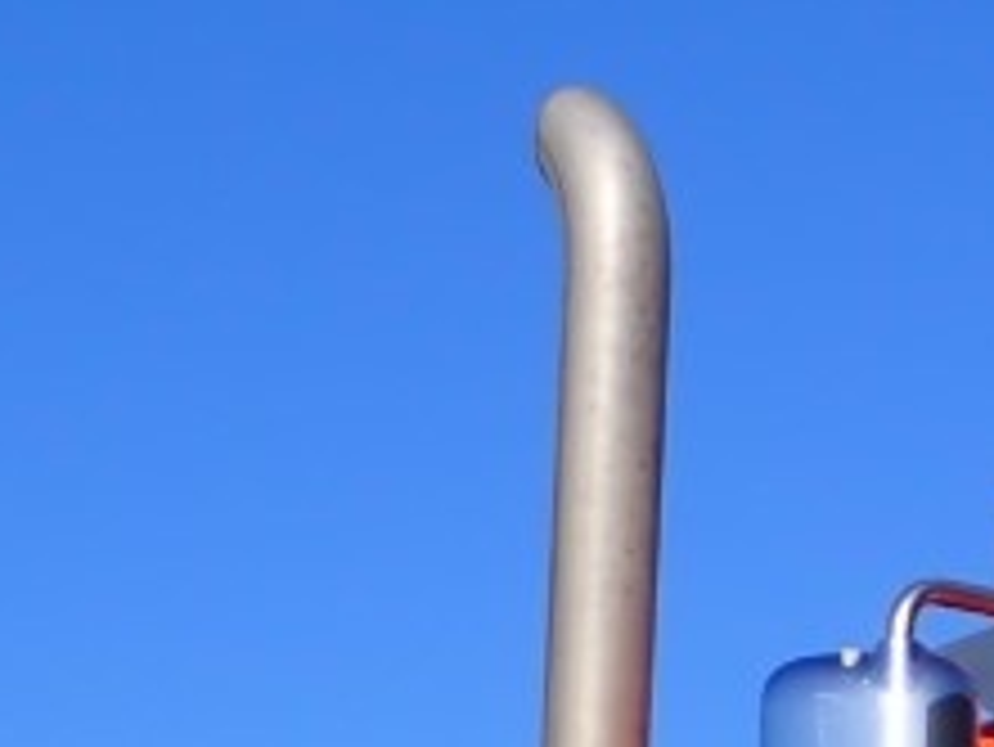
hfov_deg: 9.4
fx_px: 5861
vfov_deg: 6.9
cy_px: 1701
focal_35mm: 204
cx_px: 1489
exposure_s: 1/125
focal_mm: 7.84
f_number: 11
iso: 100
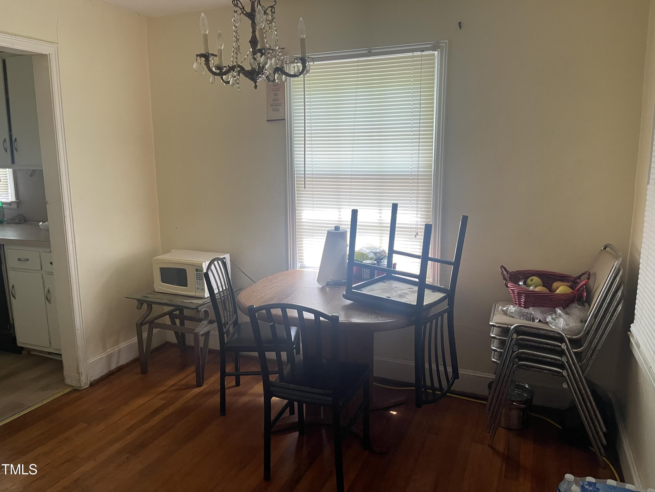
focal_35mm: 25
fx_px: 473
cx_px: 328
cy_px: 246
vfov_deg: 54.9
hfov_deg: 69.4
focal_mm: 5.1
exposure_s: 1/75
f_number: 1.6
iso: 125
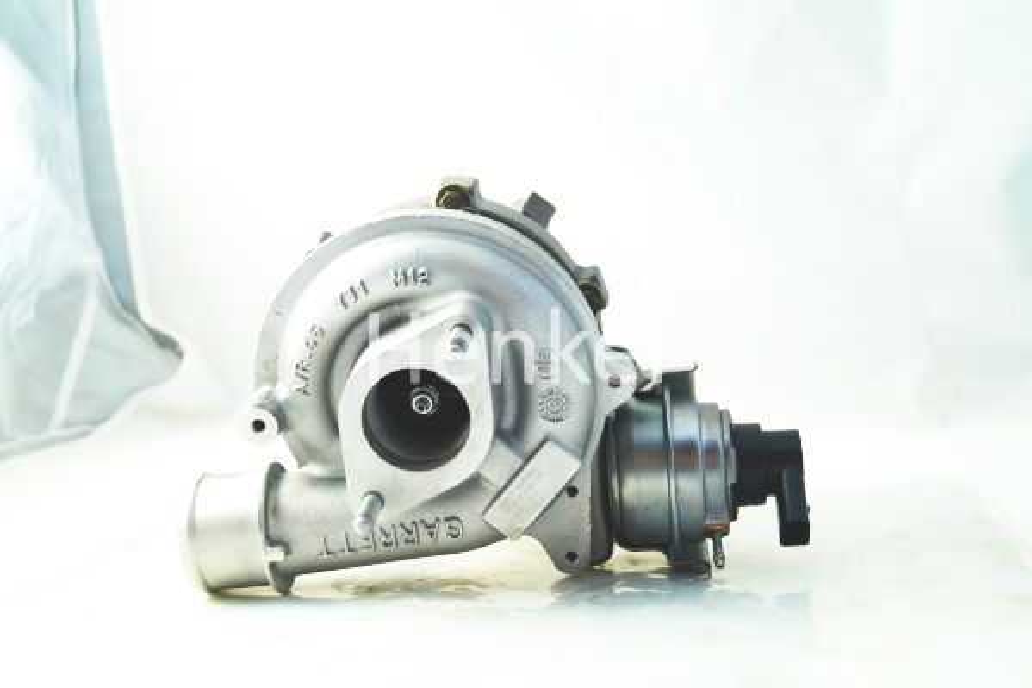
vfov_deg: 29.8
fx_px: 1290
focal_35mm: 45
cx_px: 516
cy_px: 344
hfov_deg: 43.6
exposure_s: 1/160
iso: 320
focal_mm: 30
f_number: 4.5
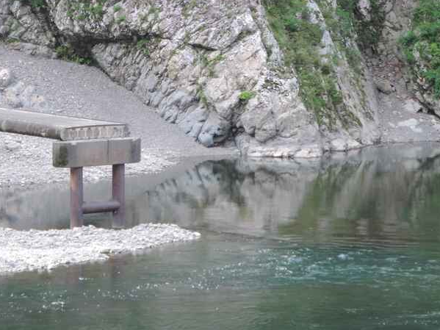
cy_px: 134
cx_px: 267
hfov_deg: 8.0
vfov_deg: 6.0
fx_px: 3139
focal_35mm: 247
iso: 140
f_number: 4.6
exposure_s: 1/125
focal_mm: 33
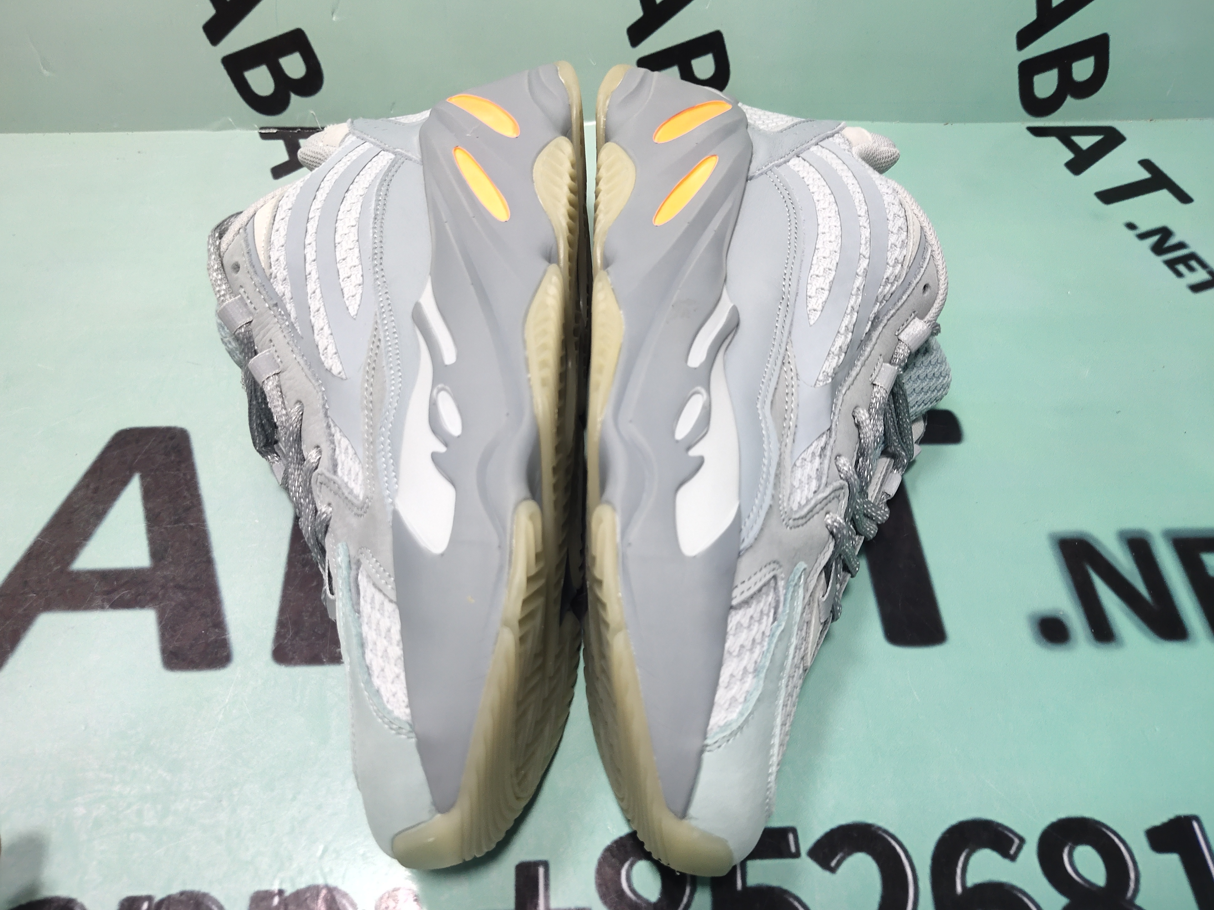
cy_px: 454
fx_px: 1087
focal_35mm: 31
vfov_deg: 45.4
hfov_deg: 58.3
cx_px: 595
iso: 127
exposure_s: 1/100
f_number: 1.79
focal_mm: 4.35
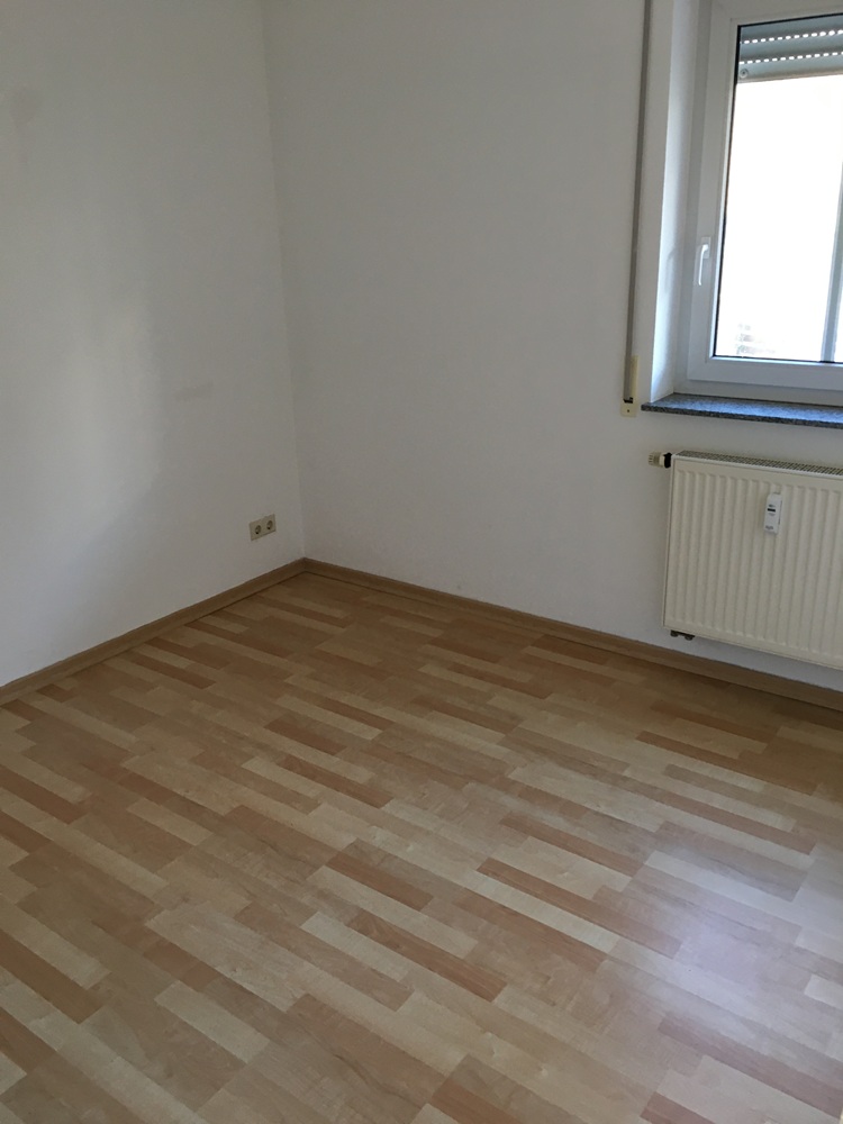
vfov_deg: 61.7
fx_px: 942
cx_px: 422
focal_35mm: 29
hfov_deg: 48.2
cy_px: 562
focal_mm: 4.15
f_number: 2.2
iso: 100
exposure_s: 1/33
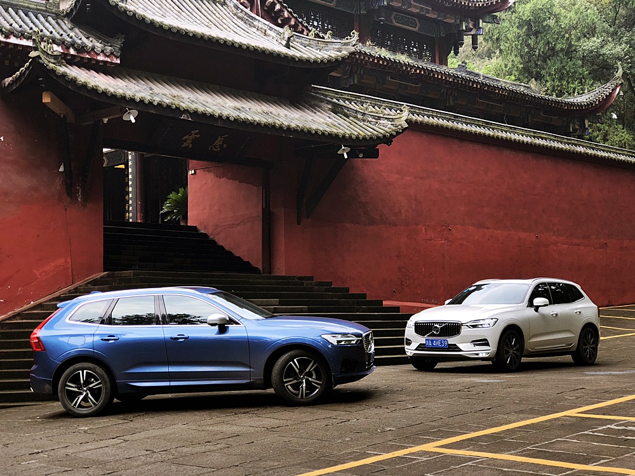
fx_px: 1046
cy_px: 238
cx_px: 318
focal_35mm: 57
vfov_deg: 25.7
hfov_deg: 33.8
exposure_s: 1/171
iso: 20
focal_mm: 6.6
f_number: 2.8
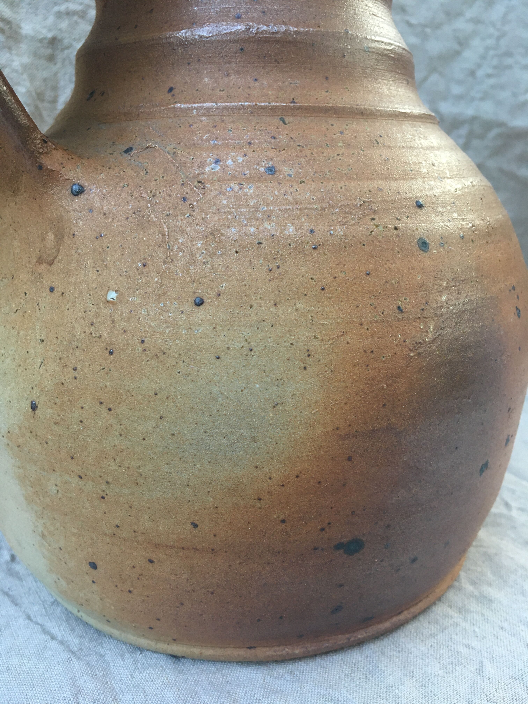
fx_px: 590
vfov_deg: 61.7
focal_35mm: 29
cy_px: 352
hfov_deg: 48.2
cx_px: 264
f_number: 2.2
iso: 100
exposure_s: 1/33
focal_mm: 4.15
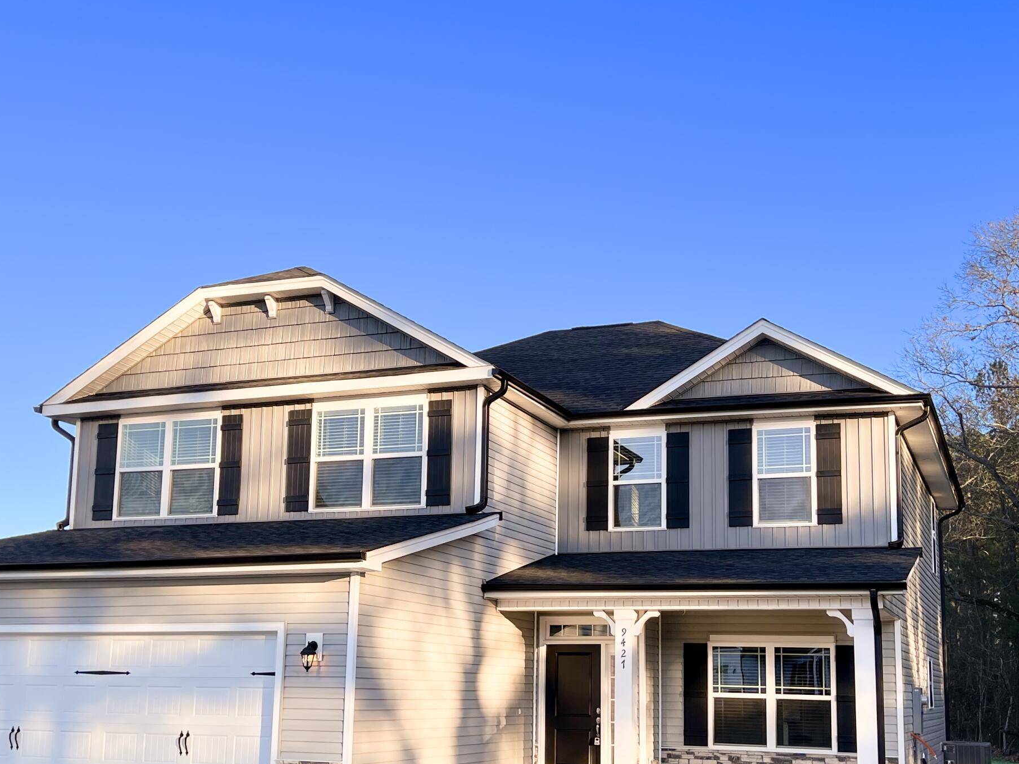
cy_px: 501
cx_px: 547
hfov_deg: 43.8
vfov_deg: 33.3
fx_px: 1266
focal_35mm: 43
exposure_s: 1/1575
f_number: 1.5
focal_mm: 5.7
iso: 50
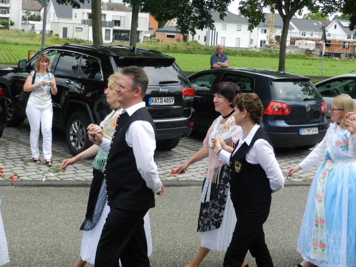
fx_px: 617
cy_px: 134
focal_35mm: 60
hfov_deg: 32.2
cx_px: 178
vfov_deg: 24.4
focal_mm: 10.7
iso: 160
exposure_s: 1/320
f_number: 4.6
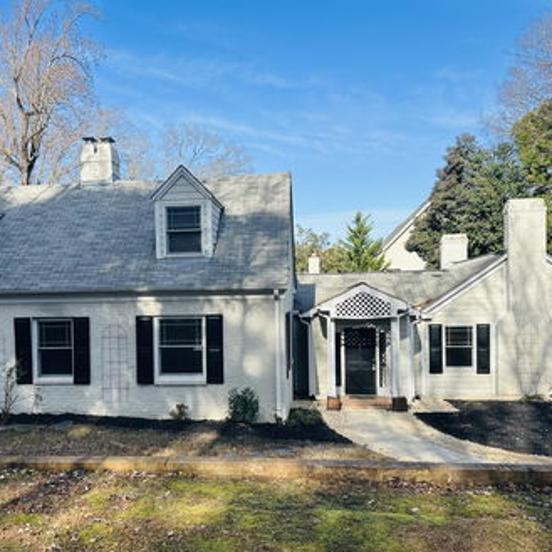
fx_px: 595
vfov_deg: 49.6
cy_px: 309
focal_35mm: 33
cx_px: 218
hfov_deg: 49.4
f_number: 1.78
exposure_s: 1/2353
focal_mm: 6.86
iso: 80
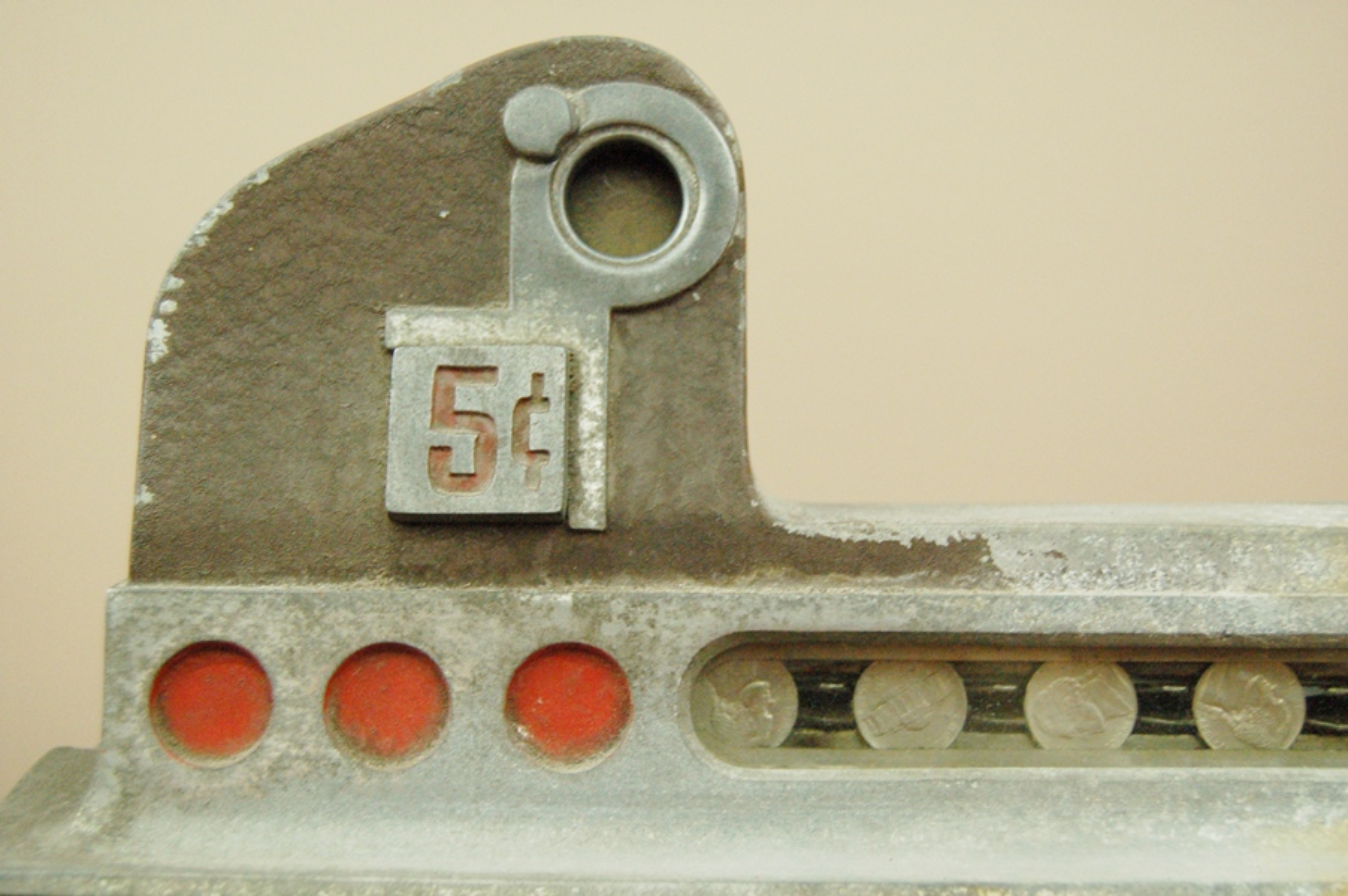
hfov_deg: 43.6
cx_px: 674
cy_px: 448
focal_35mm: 45
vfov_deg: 29.8
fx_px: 1684
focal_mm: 30
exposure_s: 1/20
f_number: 4.2
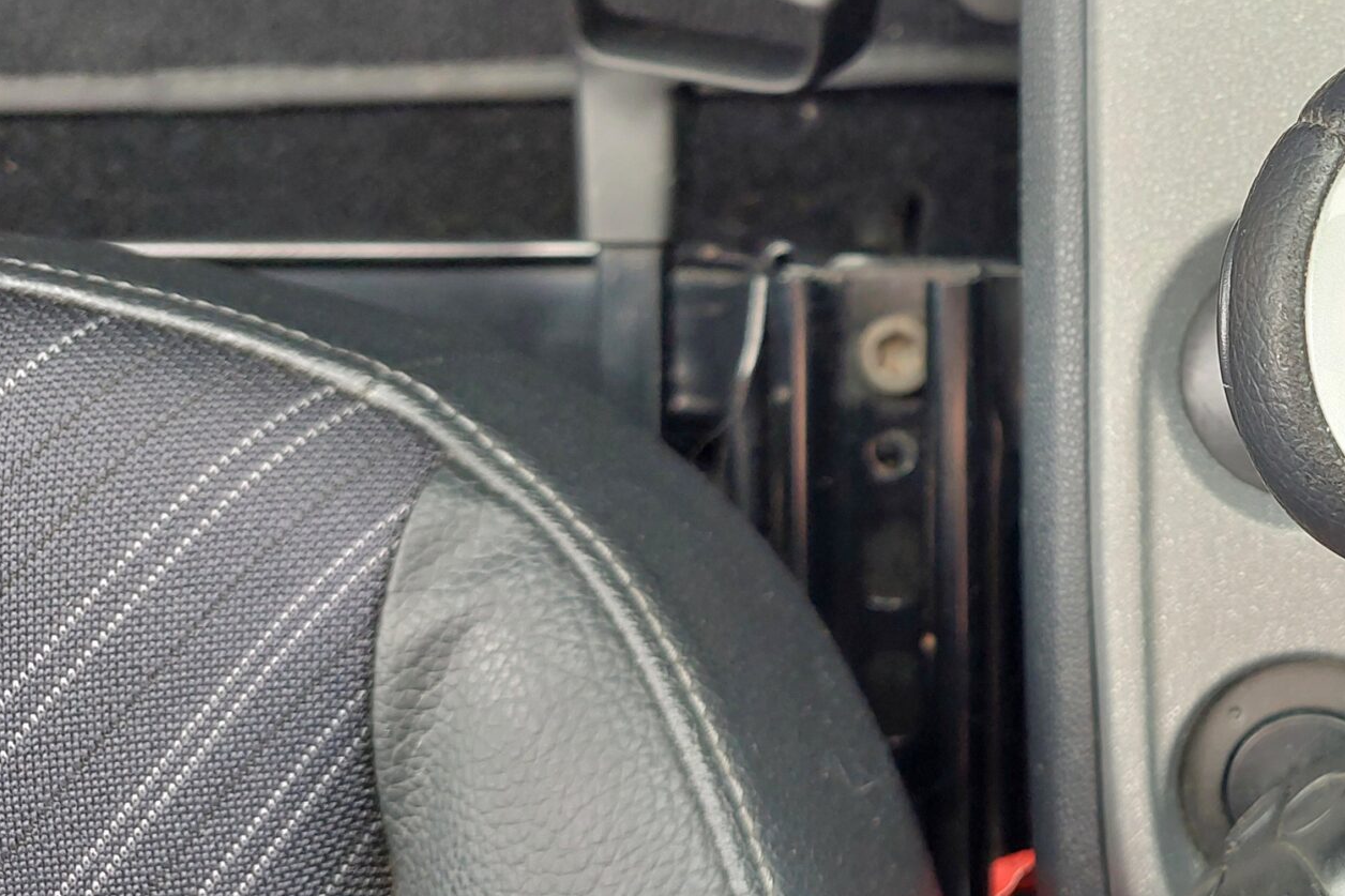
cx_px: 1279
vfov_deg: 25.1
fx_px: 1980
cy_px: 185
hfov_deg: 34.8
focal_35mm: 53
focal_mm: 5.23
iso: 50
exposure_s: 1/50
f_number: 1.8
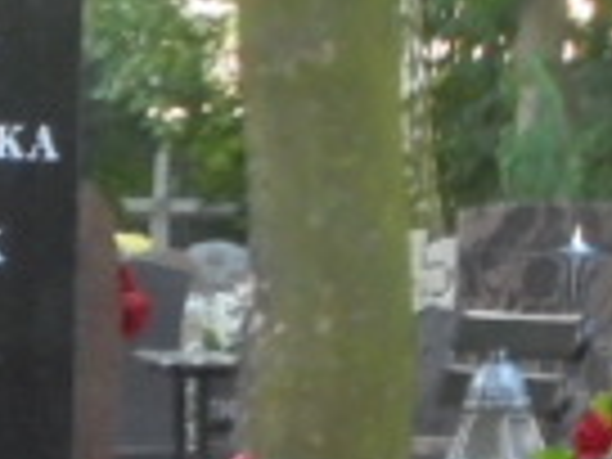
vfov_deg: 6.4
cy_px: 603
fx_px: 4066
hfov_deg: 8.4
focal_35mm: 230
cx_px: -369
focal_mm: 8.9
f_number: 4.8
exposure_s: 1/30
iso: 320
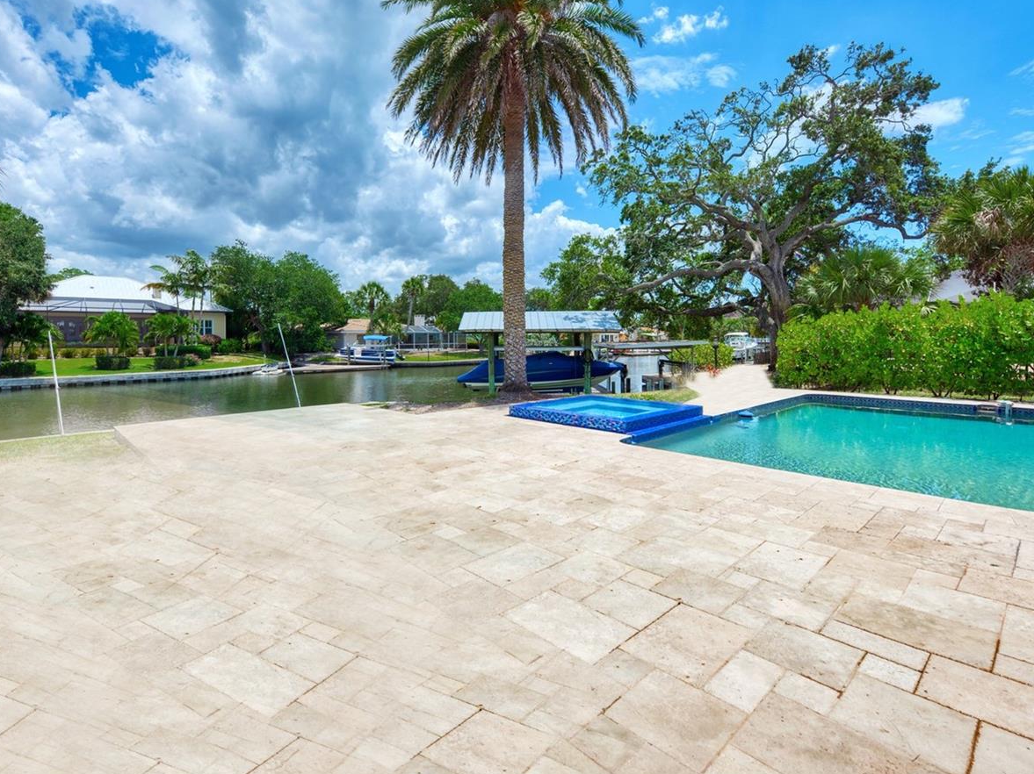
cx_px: 500
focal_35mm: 17
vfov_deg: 74.3
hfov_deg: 91.0
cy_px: 335
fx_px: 508
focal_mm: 13
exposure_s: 1/200
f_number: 7.1
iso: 100
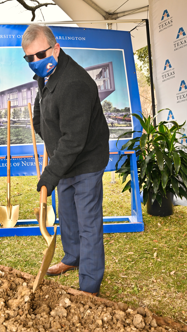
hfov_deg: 35.5
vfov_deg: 59.5
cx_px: 76
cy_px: 164
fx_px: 291
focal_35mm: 33
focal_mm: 31
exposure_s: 1/200
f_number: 8
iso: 500
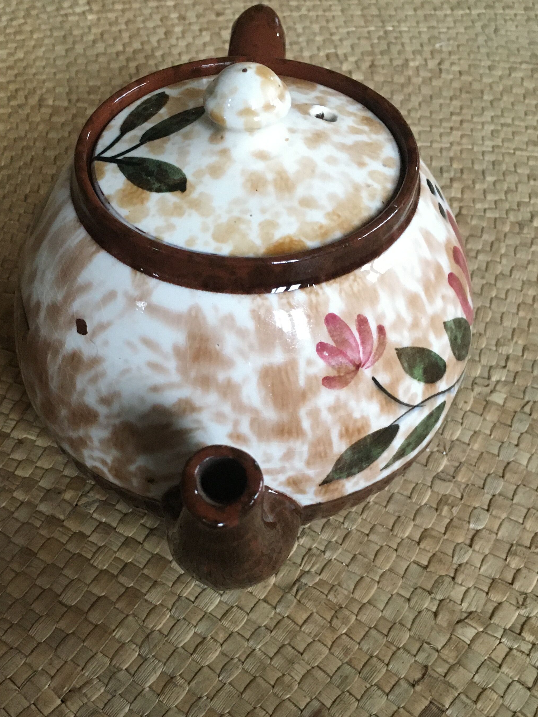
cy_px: 405
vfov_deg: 43.8
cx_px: 206
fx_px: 891
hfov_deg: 33.4
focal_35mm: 43
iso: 200
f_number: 2.2
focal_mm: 4.15
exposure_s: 1/25
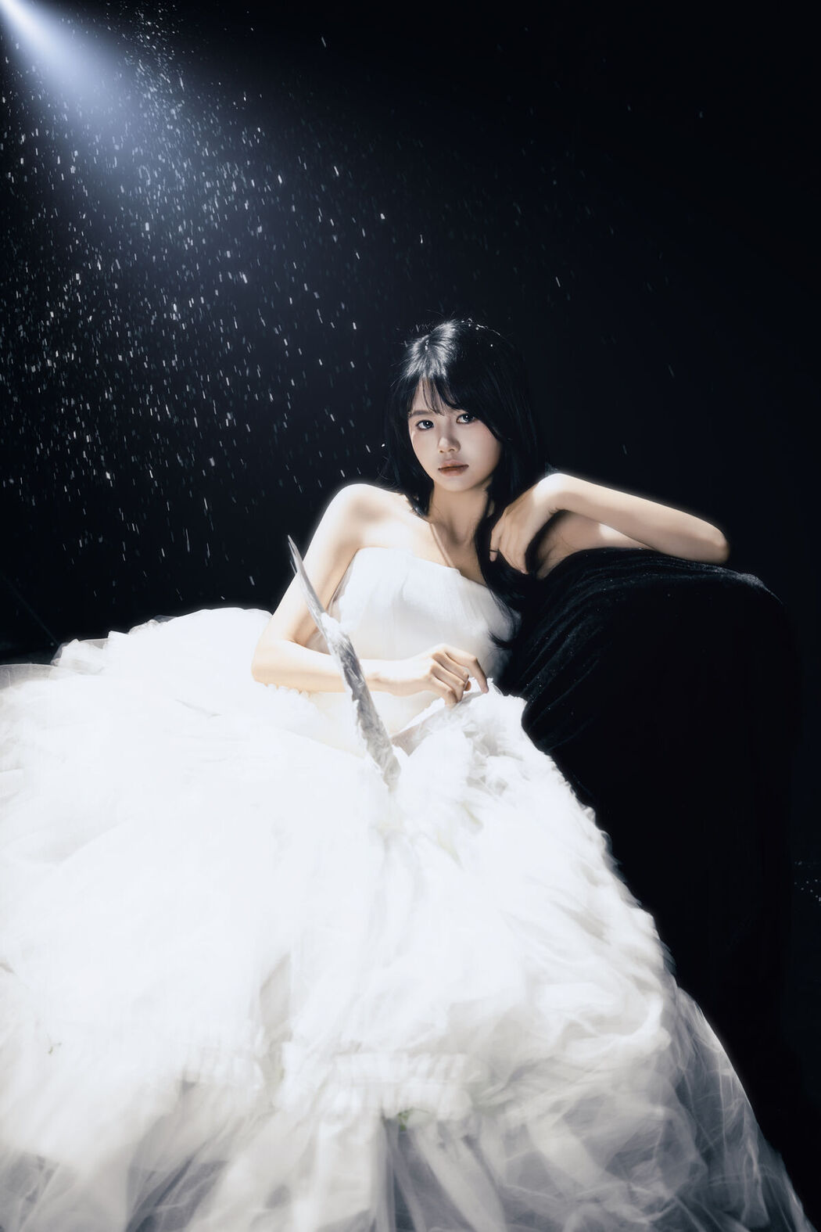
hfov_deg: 27.0
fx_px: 1710
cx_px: 410
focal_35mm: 50
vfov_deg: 39.6
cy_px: 616
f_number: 2.8
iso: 400
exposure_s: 1/160
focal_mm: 50
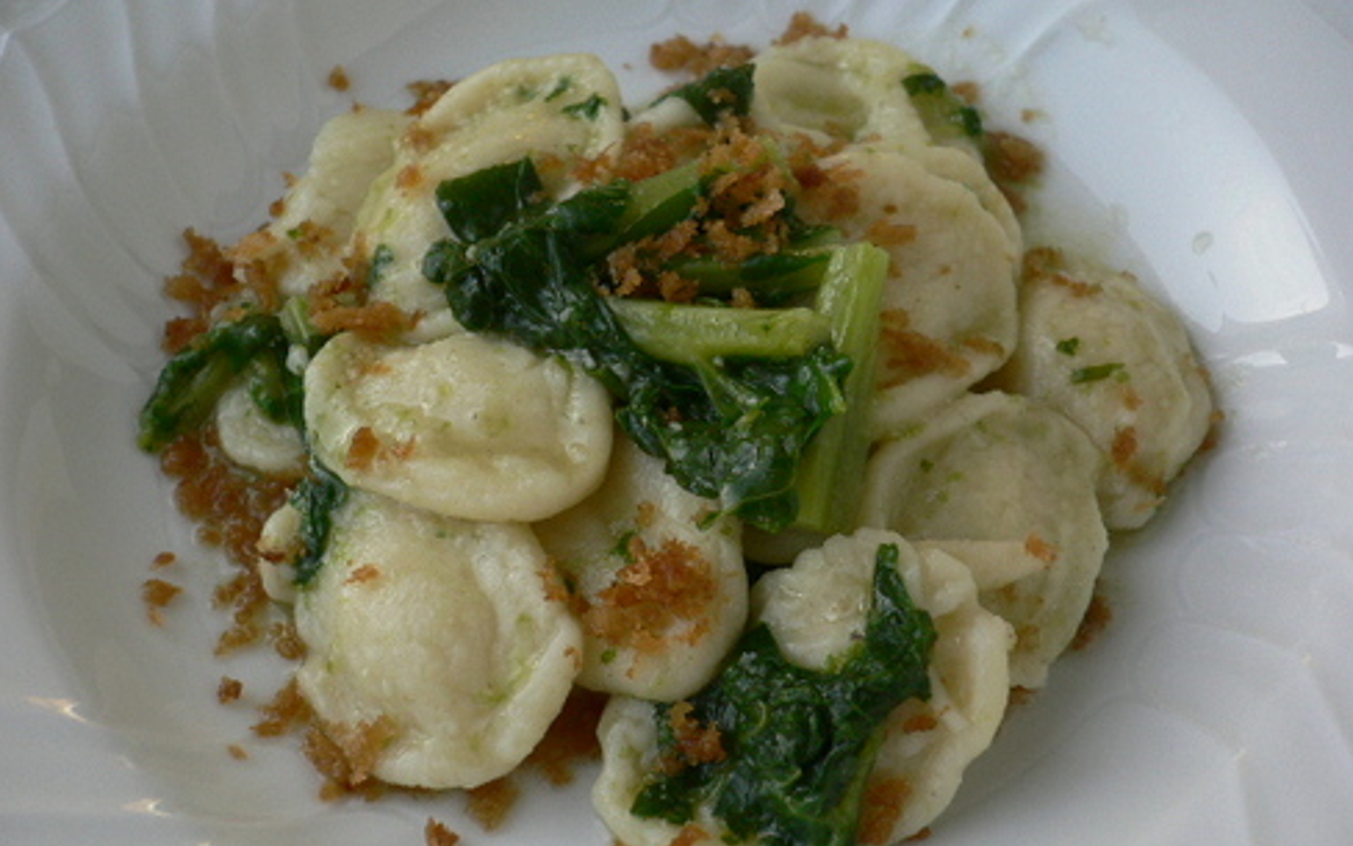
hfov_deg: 51.5
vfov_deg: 33.6
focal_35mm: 38
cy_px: 451
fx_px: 1401
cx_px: 665
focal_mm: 5.8
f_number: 2.8
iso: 100
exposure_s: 1/125
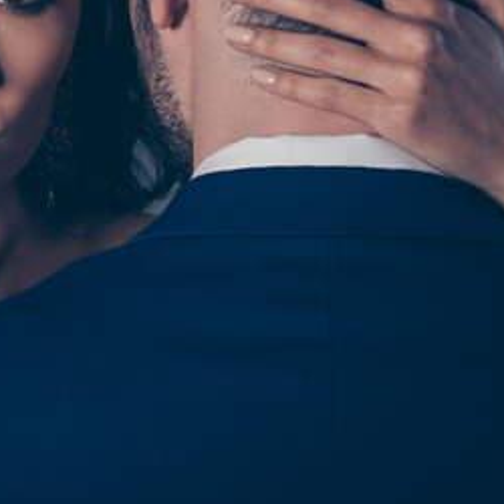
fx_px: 3443
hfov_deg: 8.3
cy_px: 66
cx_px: 28
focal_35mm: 209
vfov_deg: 8.3
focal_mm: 85
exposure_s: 1/125
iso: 100
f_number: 6.3
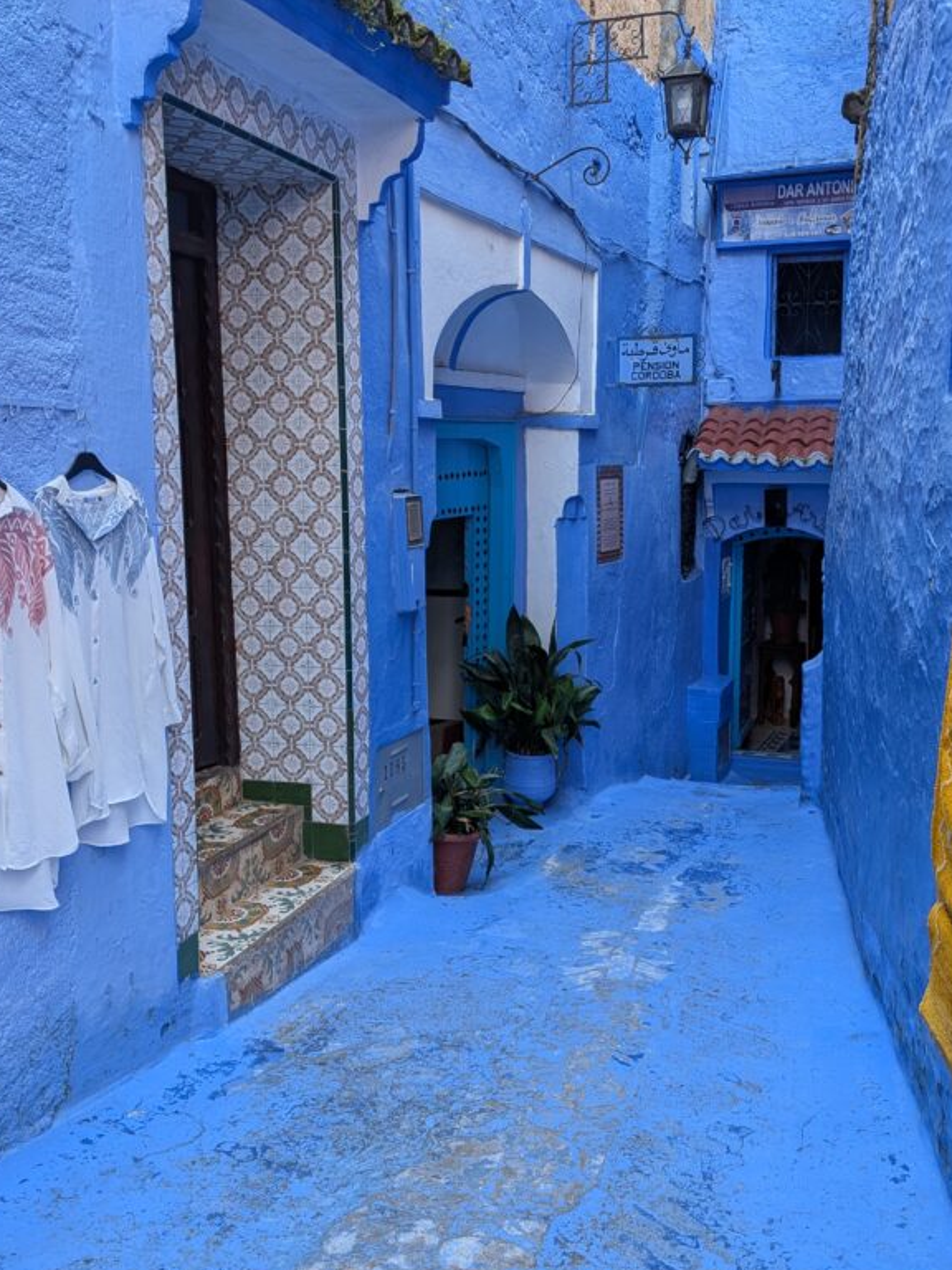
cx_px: 585
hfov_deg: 43.9
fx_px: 1173
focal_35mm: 32
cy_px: 633
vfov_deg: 56.8
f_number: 1.7
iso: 28
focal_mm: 4.53
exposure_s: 1/154
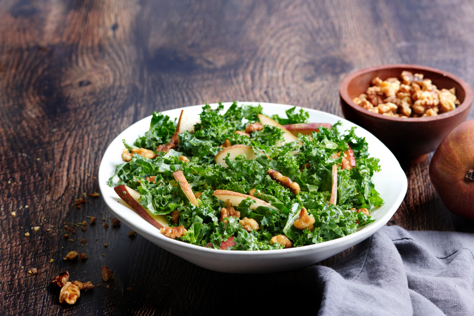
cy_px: 158
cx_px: 237
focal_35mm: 105
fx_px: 1383
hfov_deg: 19.5
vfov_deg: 13.0
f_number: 14
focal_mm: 105
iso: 500
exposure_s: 1/160
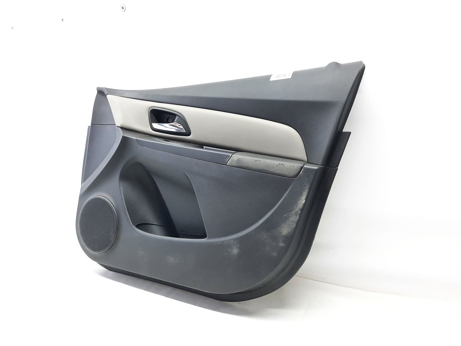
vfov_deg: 54.9
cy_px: 173
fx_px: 333
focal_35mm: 25
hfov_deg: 69.4
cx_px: 230
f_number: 2
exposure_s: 1/50
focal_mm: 4.6
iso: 250
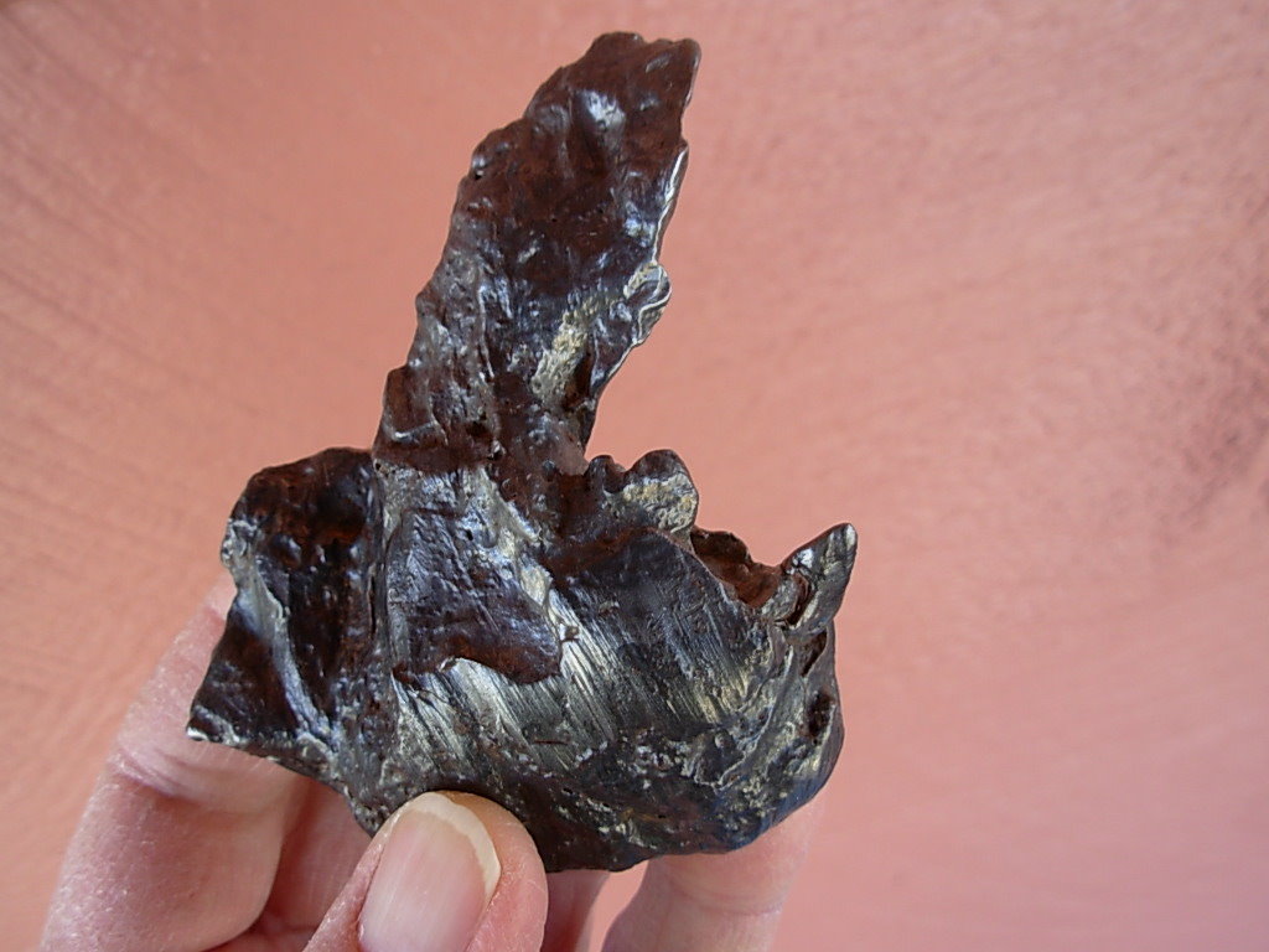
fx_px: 1393
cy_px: 476
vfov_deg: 37.7
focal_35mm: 38
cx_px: 634
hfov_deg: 49.0
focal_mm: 6.3
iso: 50
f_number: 2.9
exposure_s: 1/19
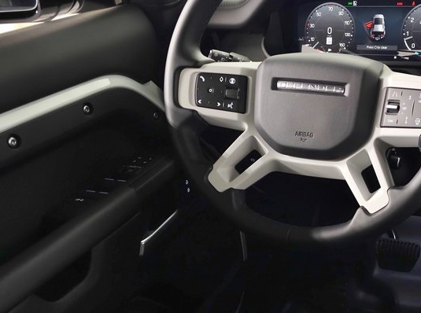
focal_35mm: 44
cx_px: 360
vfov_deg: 32.4
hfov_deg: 40.5
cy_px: 213
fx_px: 534
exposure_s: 1/60
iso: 160
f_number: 1.7
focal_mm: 6.3
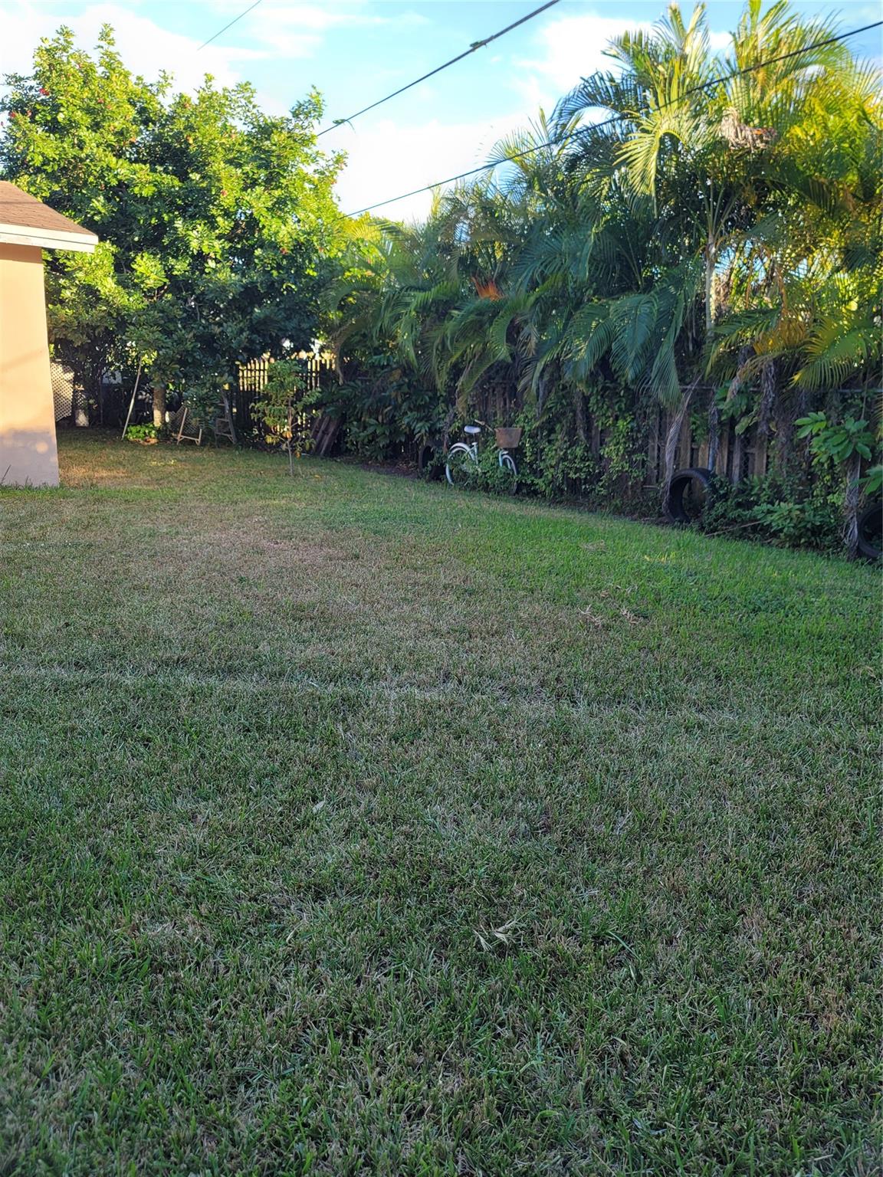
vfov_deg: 69.4
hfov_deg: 54.9
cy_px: 588
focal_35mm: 25
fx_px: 850
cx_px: 442
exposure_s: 1/151
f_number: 1.8
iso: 20
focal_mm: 7
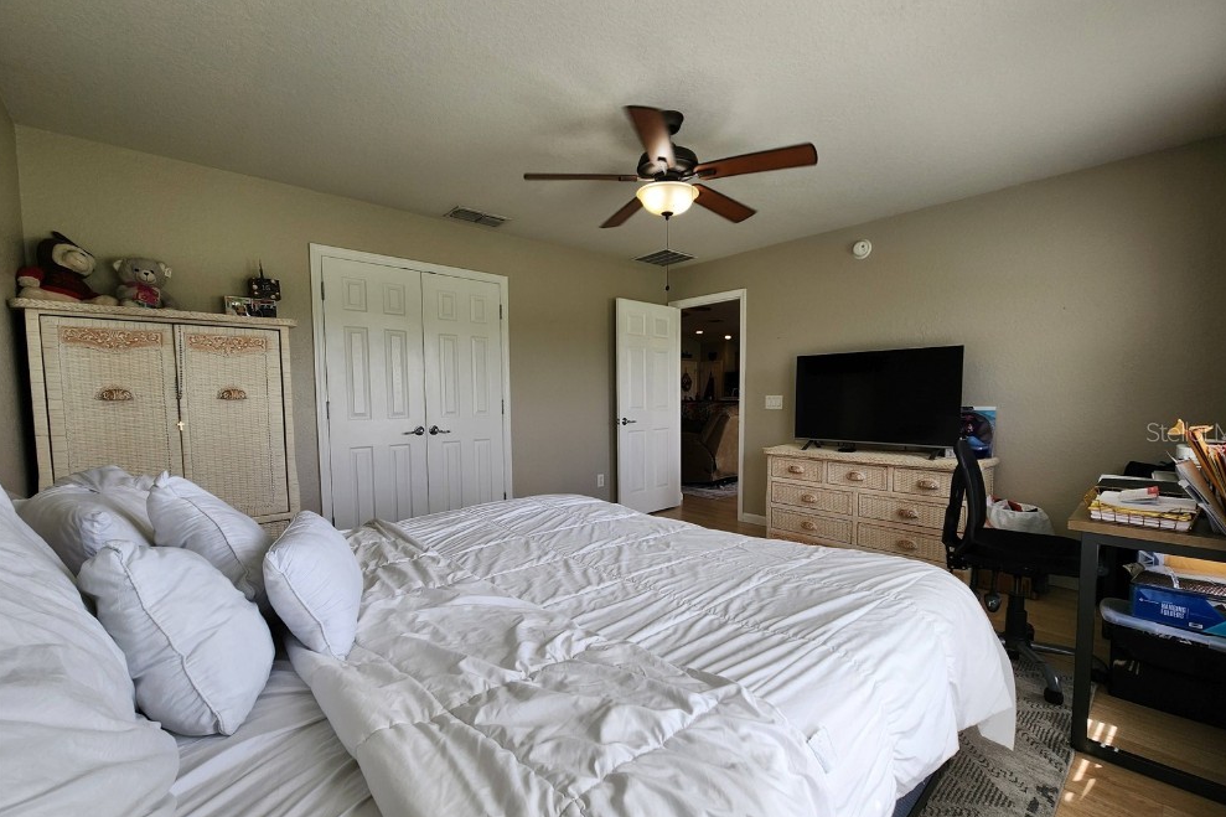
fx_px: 477
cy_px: 431
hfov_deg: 104.2
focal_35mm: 14
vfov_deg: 81.1
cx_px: 628
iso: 50
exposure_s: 1/178
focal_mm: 2.2
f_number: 2.2
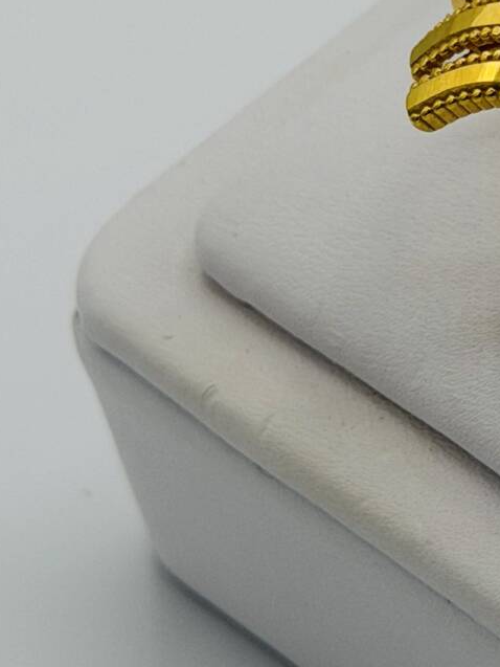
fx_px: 3716
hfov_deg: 7.6
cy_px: 265
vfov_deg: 10.2
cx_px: 763
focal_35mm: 193
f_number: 1.78
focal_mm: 6.76
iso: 64
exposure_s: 1/4329
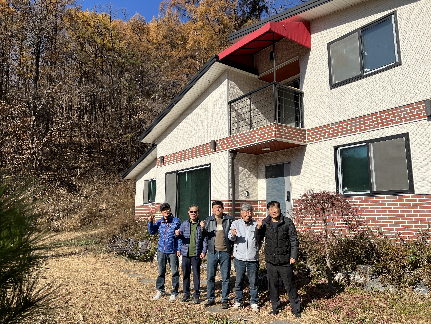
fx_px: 324
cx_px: 216
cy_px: 162
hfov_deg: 67.3
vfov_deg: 53.1
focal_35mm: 26
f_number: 1.5
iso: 50
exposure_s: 1/5319
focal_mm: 5.7
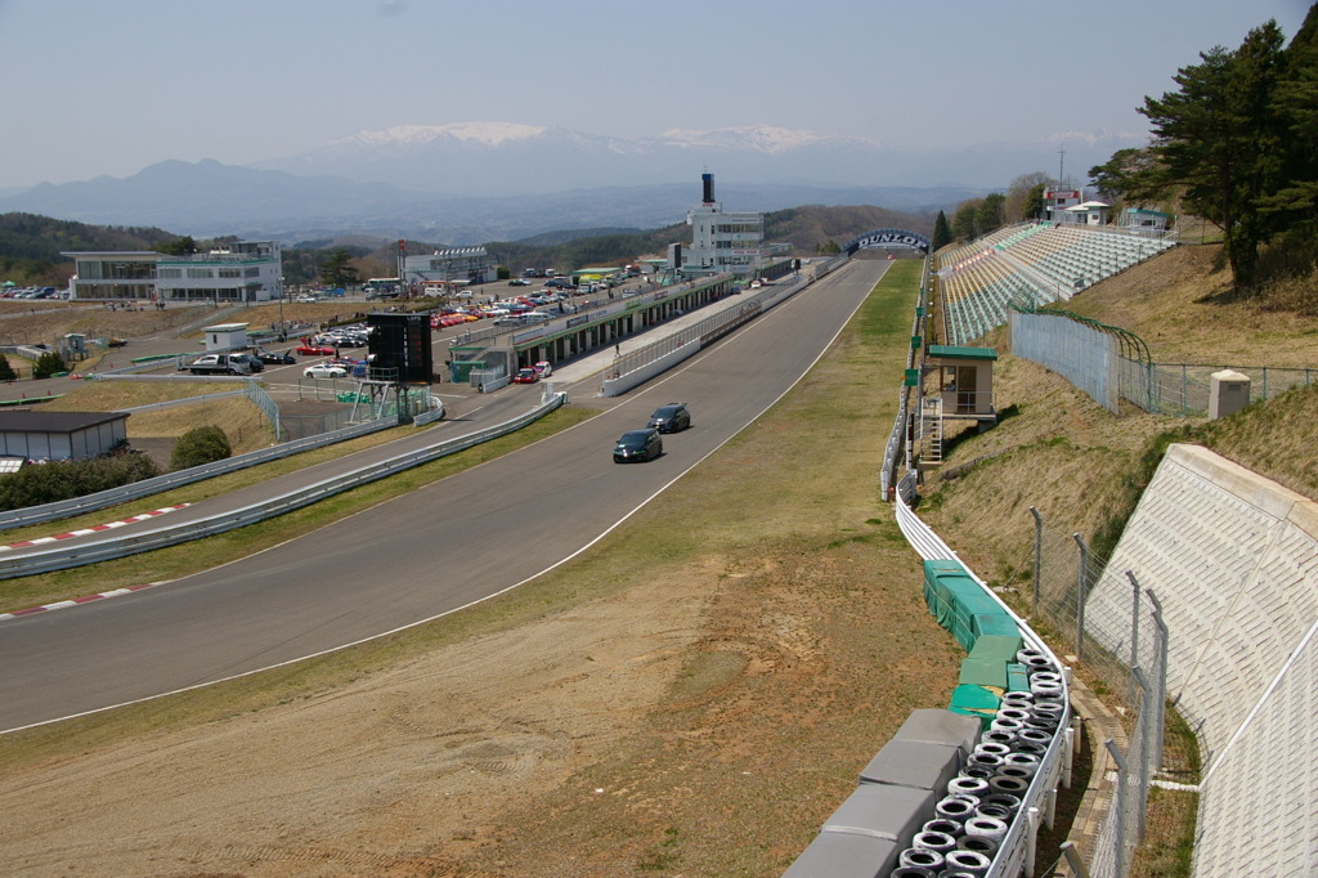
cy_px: 439
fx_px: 1372
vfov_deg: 35.5
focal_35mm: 38
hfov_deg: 51.3
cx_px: 659
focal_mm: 25
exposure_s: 1/500
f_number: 8
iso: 200
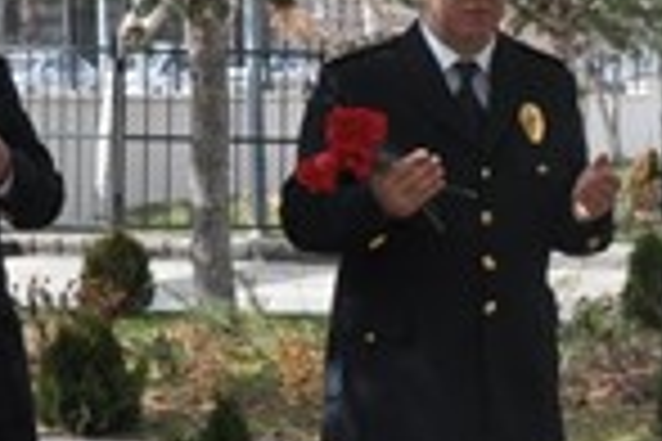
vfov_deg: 11.5
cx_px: 698
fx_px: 2188
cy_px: 180
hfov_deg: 16.7
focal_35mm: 119
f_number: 14
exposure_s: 1/200
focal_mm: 18
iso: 800
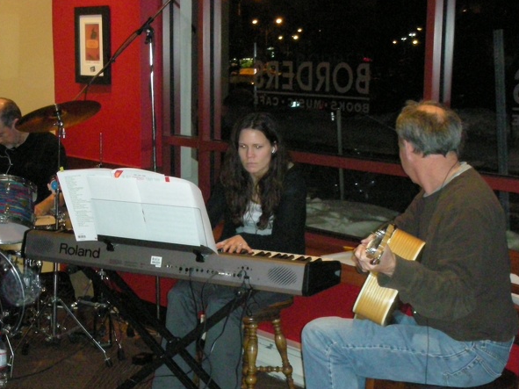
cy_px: 254
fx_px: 1064
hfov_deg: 27.3
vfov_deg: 20.7
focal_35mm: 71
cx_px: 180
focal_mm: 8.8
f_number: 3.5
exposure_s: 1/60
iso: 620
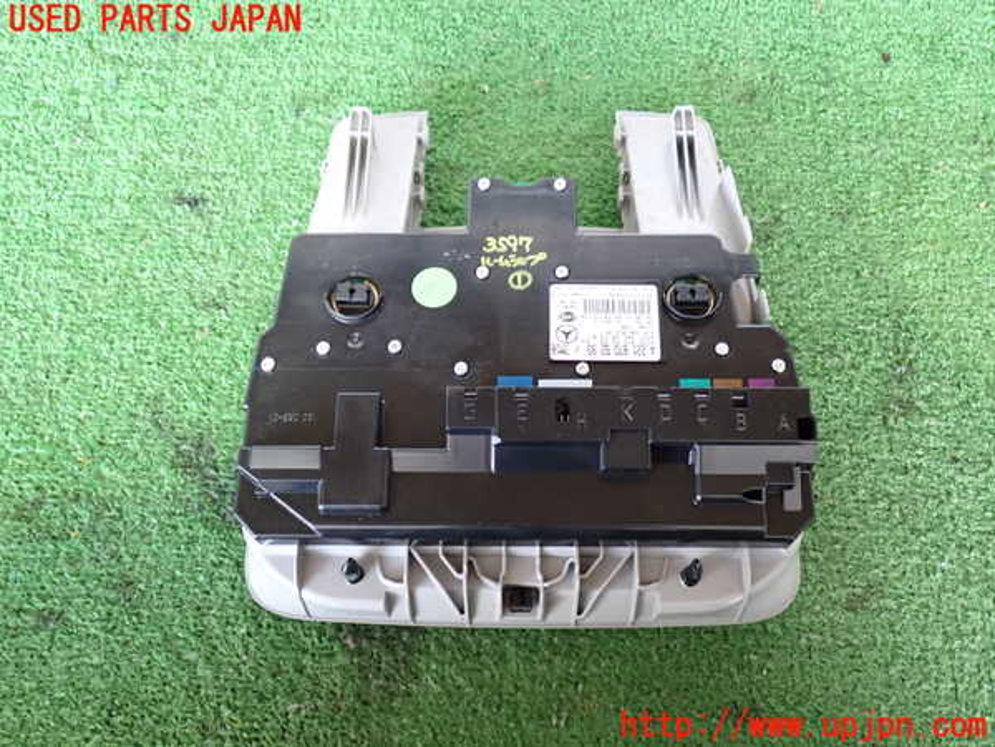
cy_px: 374
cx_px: 498
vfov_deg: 44.2
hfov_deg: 56.8
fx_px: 920
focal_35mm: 32
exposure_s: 1/30
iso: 400
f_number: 2.4
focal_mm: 5.79
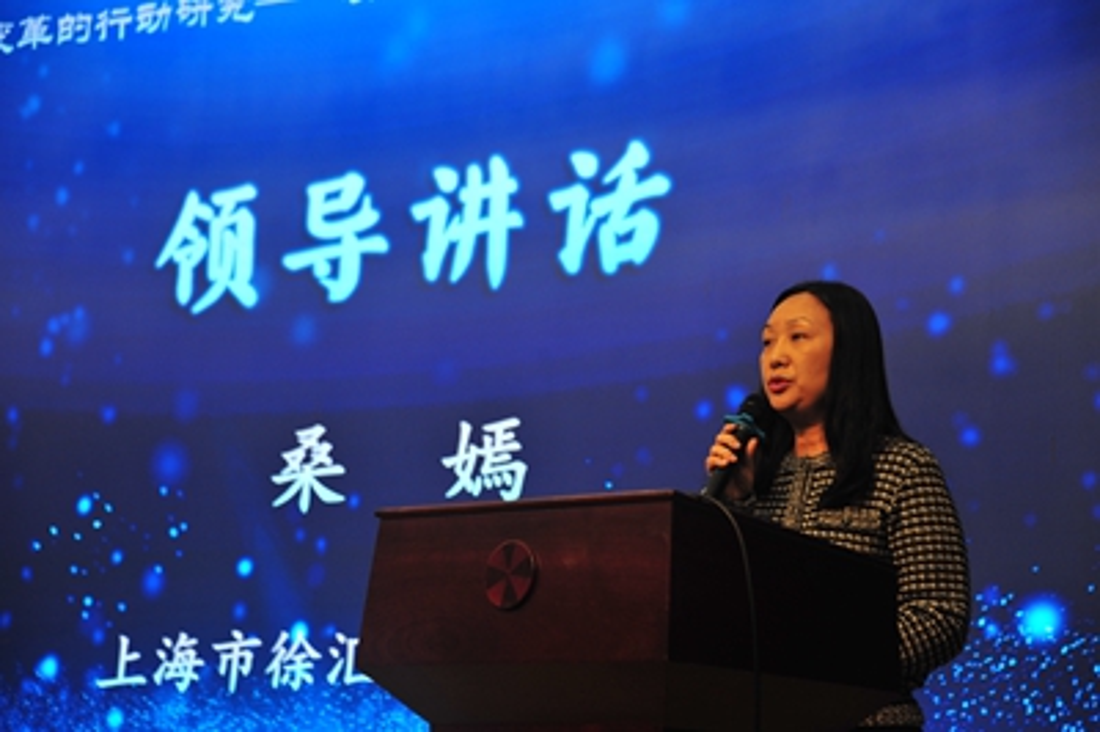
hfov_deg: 20.4
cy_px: 366
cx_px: 550
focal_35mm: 100
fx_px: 3053
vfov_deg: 13.7
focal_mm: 100
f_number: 5.3
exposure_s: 1/125
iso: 640
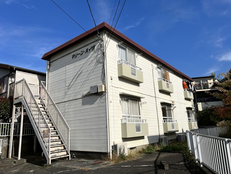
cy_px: 87
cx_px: 116
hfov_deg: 67.3
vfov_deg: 53.1
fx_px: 174
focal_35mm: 26
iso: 50
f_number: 1.5
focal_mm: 5.7
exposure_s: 1/10309
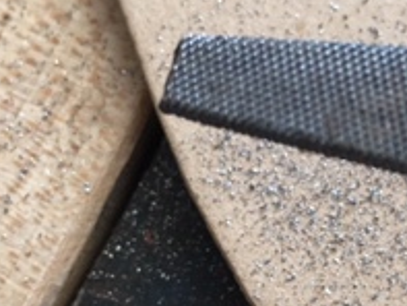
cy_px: 143
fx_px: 1106
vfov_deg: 15.7
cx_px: 364
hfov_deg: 20.4
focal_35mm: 94
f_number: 2.2
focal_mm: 4.15
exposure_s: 1/30
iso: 40
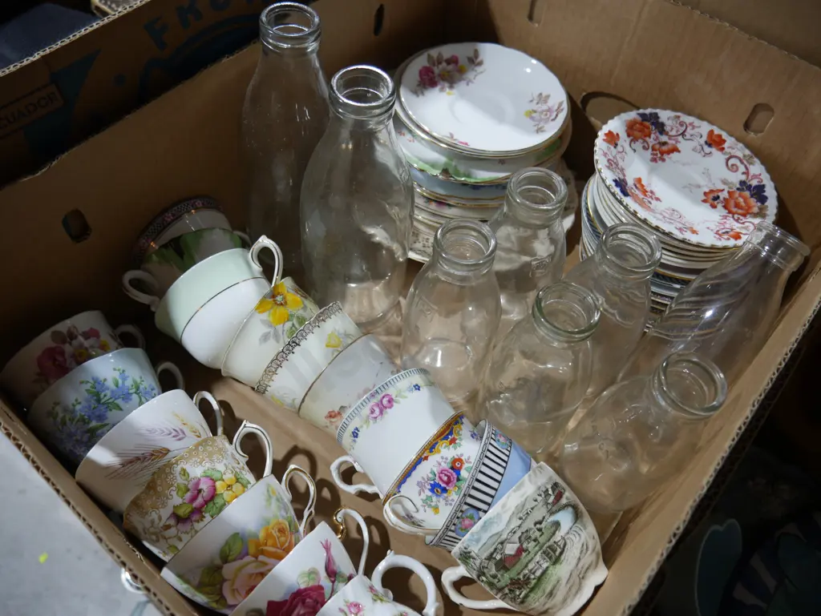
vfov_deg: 49.8
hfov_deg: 63.4
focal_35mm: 28
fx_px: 664
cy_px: 308
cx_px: 410
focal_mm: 14
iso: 250
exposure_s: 1/60
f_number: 3.5
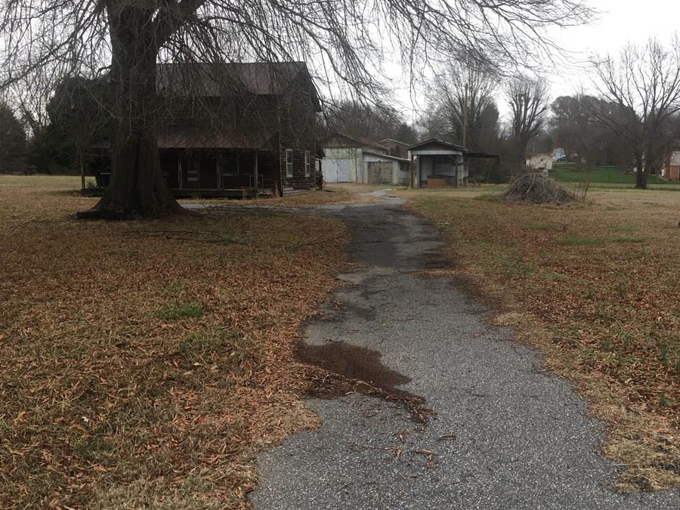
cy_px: 257
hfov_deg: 55.2
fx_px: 648
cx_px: 382
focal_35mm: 33
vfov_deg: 42.9
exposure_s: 1/120
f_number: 2.2
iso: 32
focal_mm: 4.15
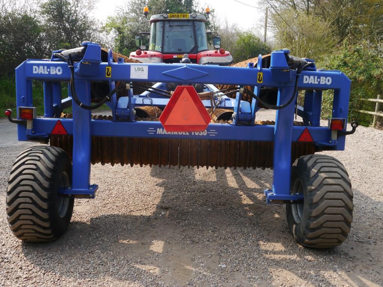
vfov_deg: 39.7
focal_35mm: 36
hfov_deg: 51.4
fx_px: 398
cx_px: 192
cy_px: 144
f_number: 6.3
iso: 160
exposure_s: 1/200
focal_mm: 18
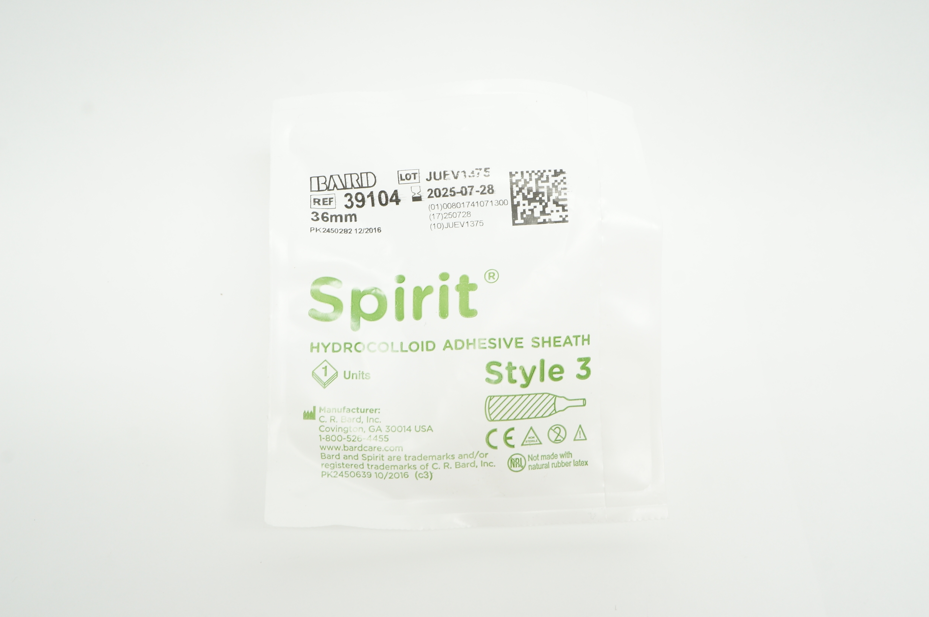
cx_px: 464
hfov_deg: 57.3
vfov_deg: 39.9
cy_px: 308
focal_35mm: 33
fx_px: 851
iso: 400
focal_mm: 22
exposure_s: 1/15
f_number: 11
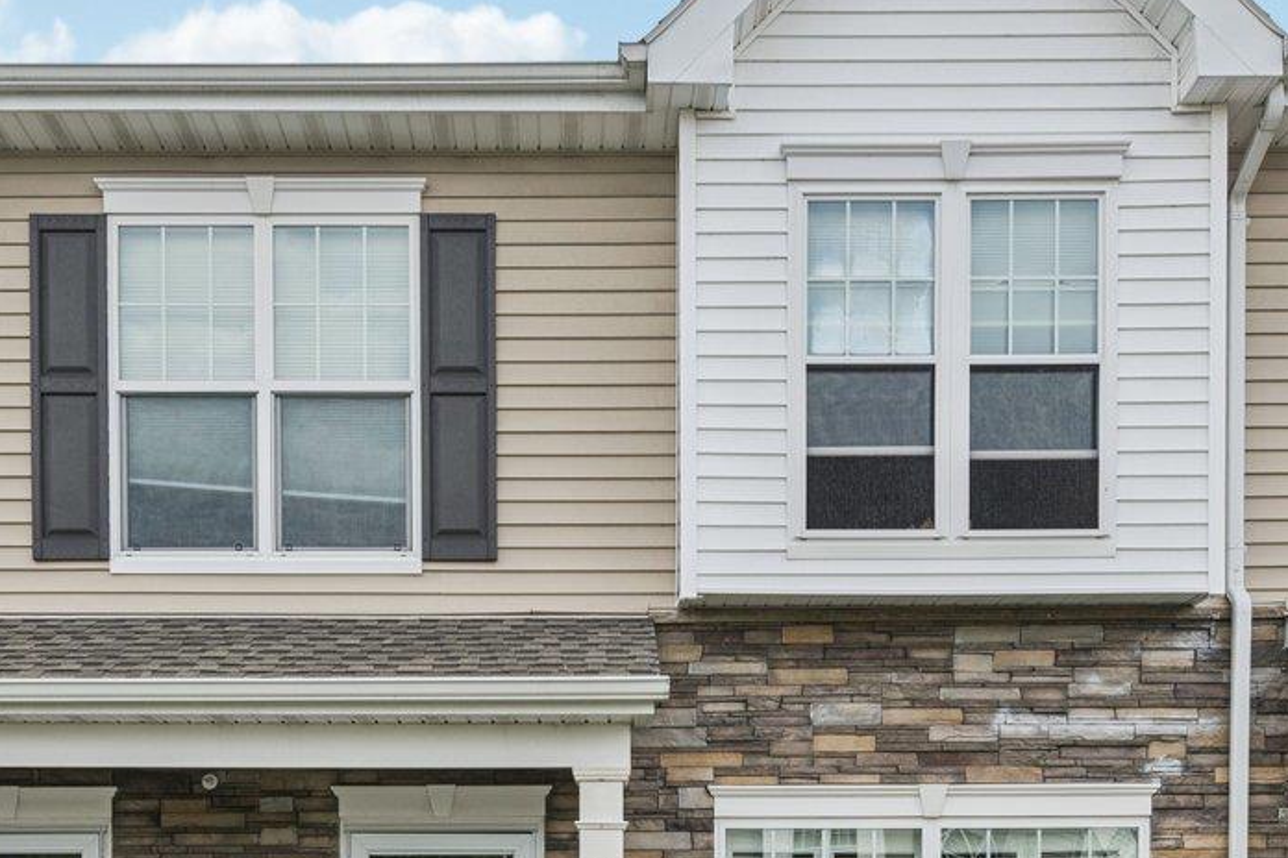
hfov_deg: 39.6
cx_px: 587
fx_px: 1789
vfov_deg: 24.8
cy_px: 981
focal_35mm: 50
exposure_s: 1/100
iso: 160
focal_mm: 17
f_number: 8
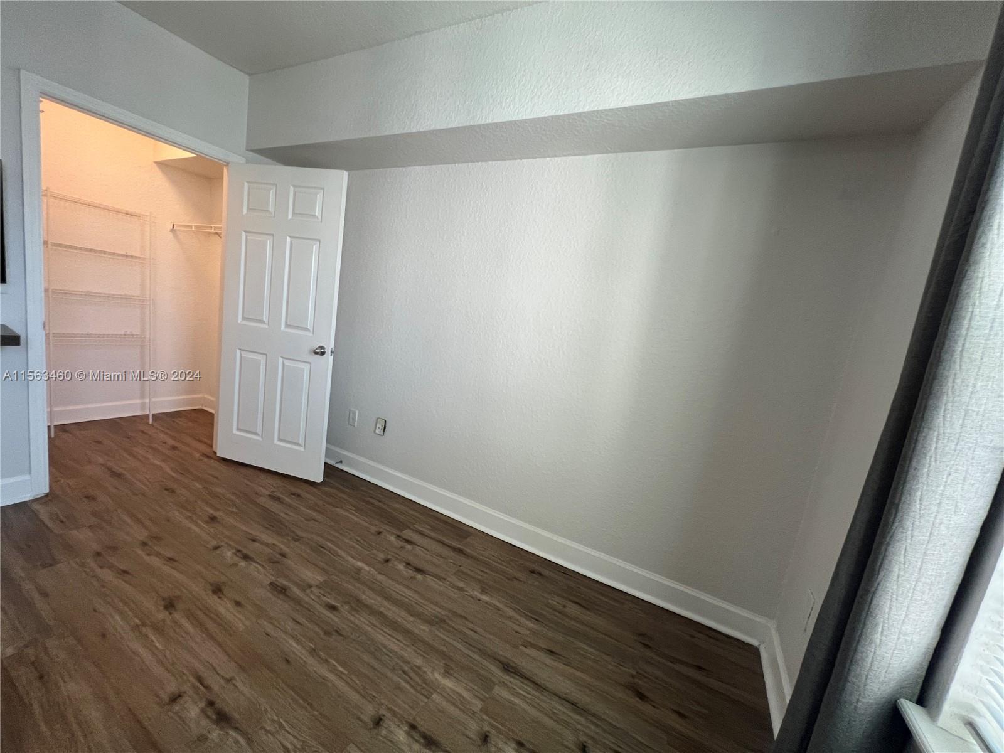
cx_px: 502
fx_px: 377
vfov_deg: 89.9
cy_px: 376
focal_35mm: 13
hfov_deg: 106.2
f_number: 1.8
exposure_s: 1/120
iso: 160
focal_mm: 1.57
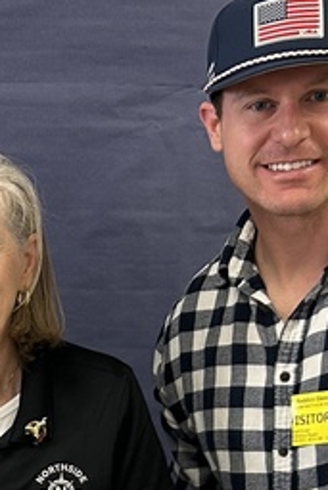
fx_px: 1474
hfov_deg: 12.0
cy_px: 595
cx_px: -205
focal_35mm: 108
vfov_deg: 17.9
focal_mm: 5.7
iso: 125
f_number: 1.5
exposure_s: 1/60
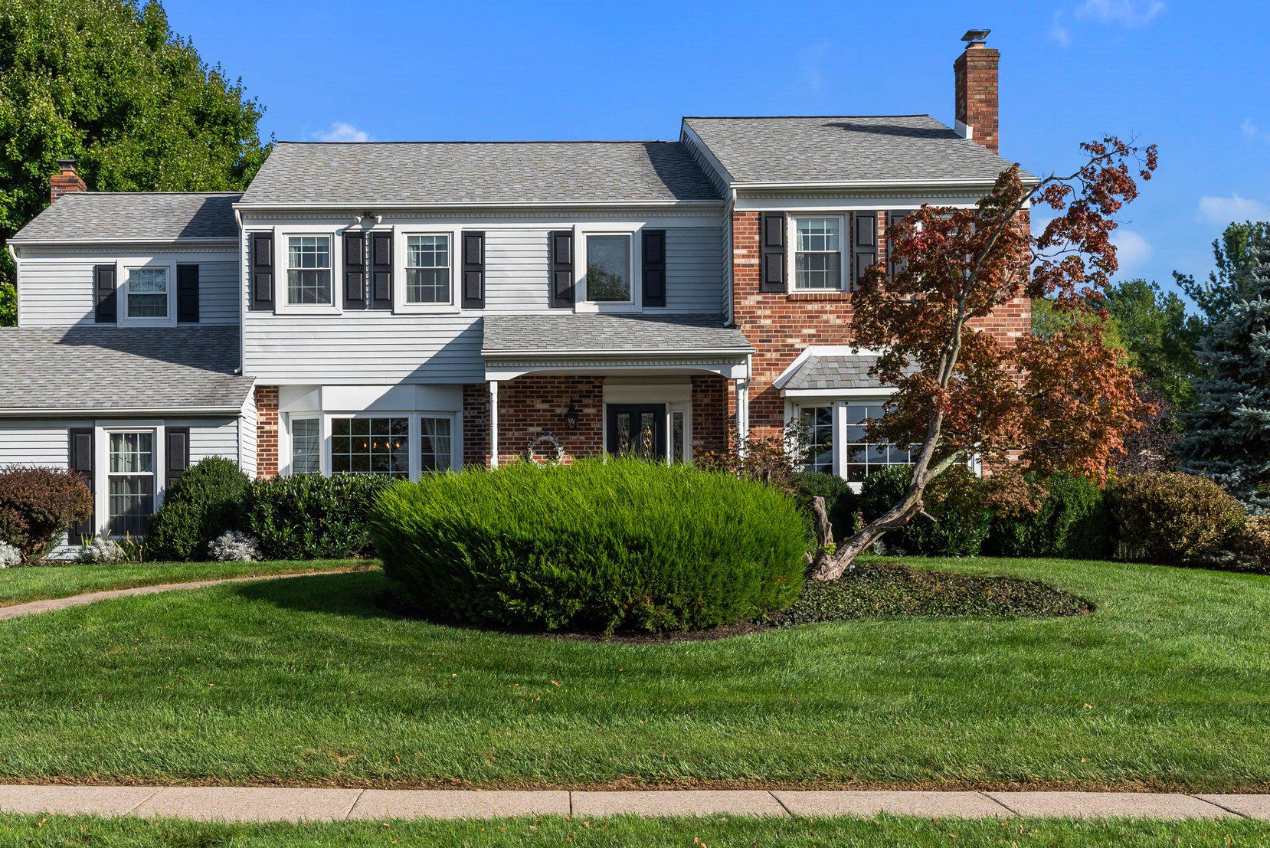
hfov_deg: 46.1
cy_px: 368
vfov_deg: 31.9
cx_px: 499
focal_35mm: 42
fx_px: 1482
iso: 400
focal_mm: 34
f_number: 11
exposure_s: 1/500
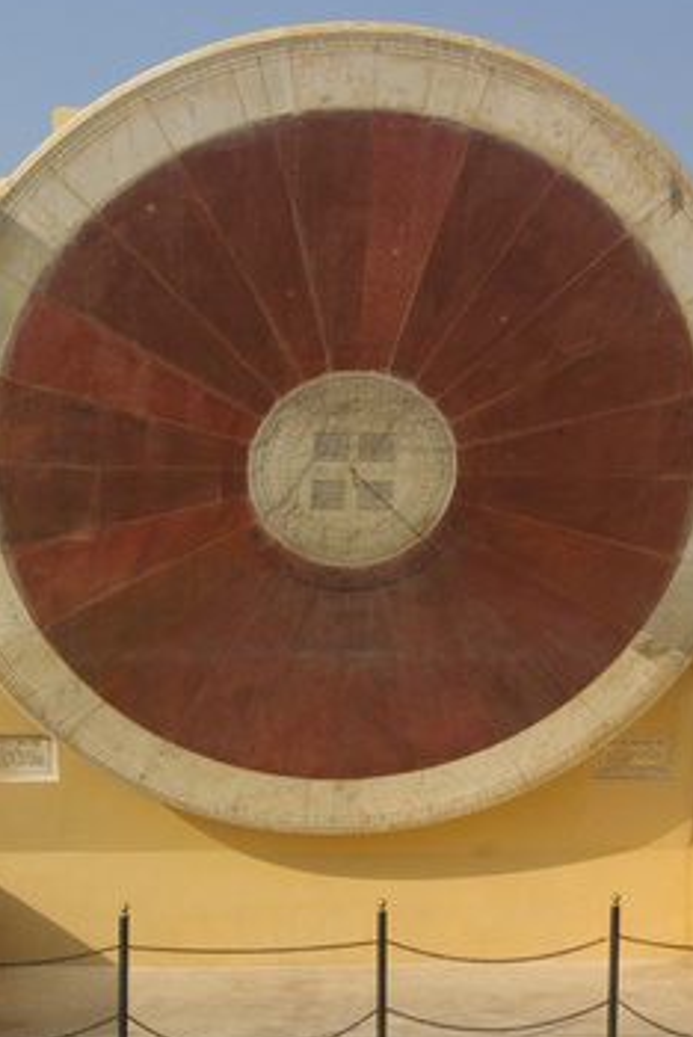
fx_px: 1835
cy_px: 578
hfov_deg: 21.4
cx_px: 373
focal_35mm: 64
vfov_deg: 31.5
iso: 800
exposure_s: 1/500
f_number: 8
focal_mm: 31
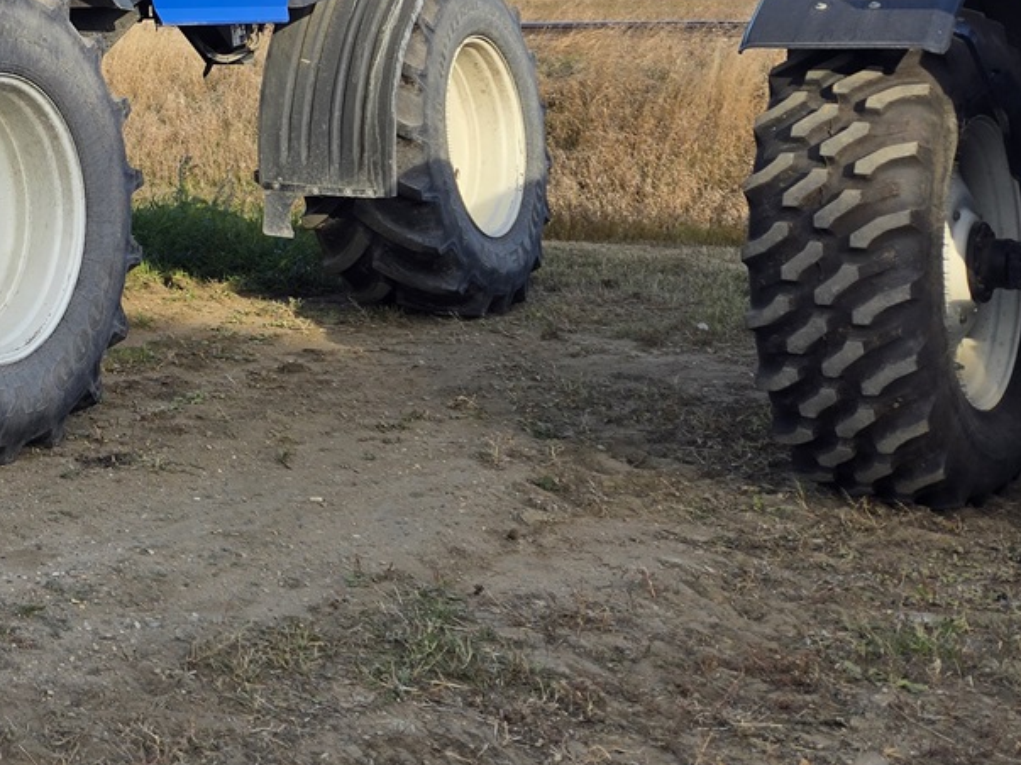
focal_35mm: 61
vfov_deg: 23.0
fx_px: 1799
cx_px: -291
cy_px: -8
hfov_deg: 26.9
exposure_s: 1/864
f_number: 1.8
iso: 25
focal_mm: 5.4
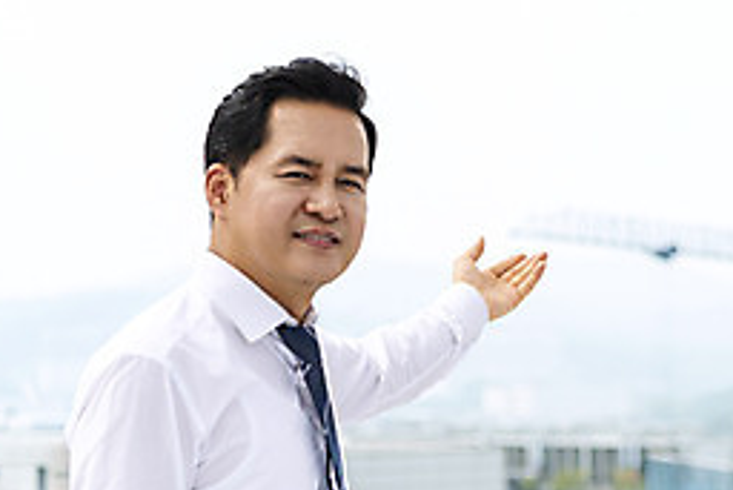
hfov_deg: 17.0
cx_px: 792
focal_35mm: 117
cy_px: 315
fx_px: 2383
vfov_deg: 11.7
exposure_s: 1/8000
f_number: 2.8
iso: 400
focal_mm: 50
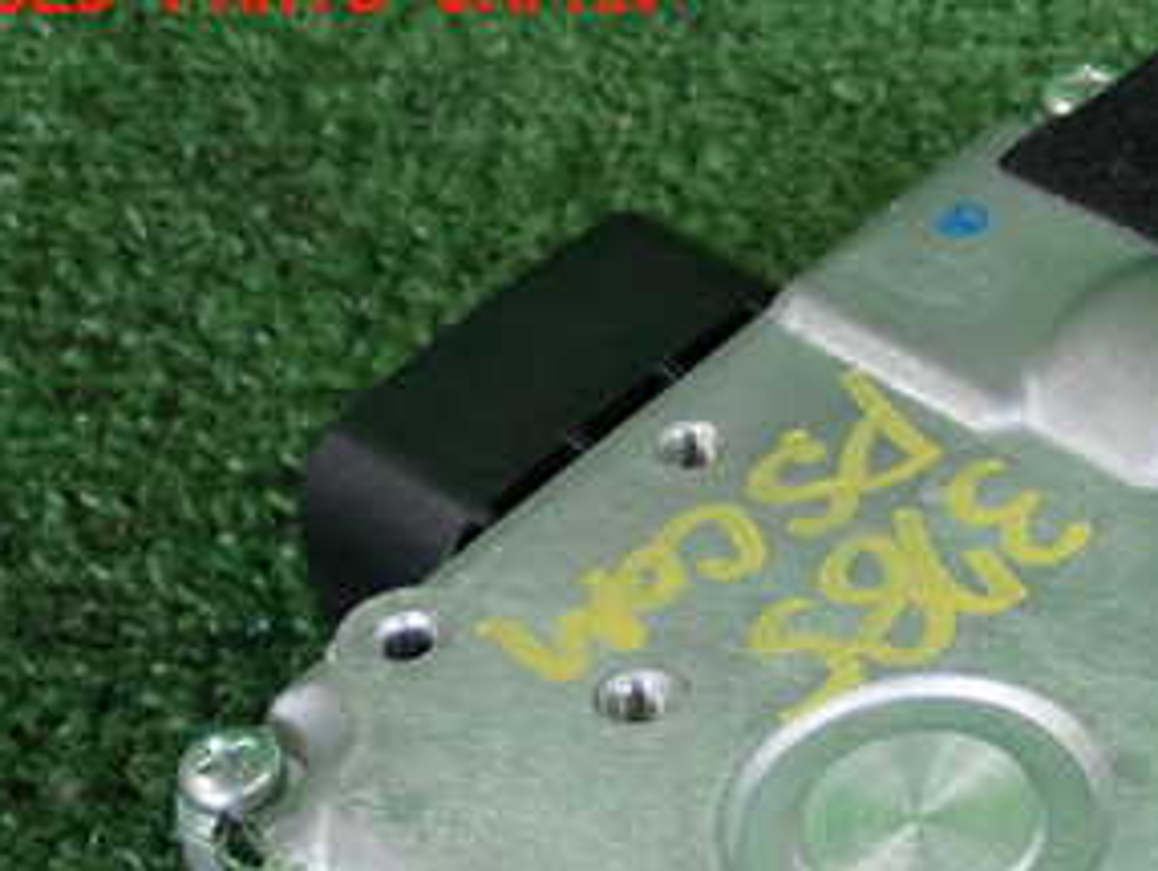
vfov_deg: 11.3
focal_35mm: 130
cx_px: 1134
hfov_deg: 14.9
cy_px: 847
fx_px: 4353
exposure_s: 1/125
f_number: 3.6
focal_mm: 11.09
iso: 640
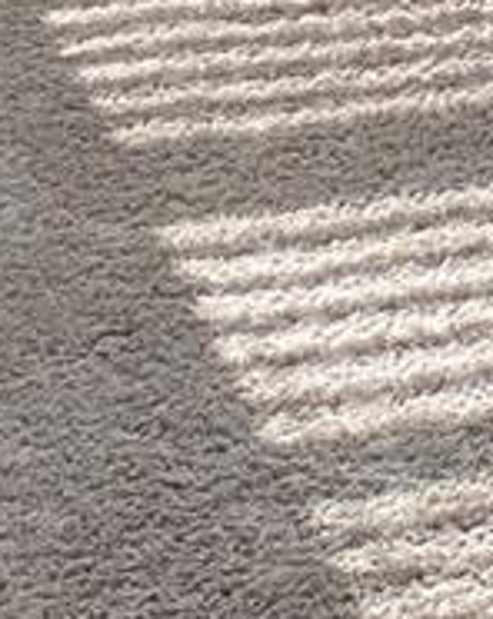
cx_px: 1156
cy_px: -835
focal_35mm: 210
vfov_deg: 8.5
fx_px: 3843
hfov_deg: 7.0
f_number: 1.8
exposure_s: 1/640
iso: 32
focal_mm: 4.25
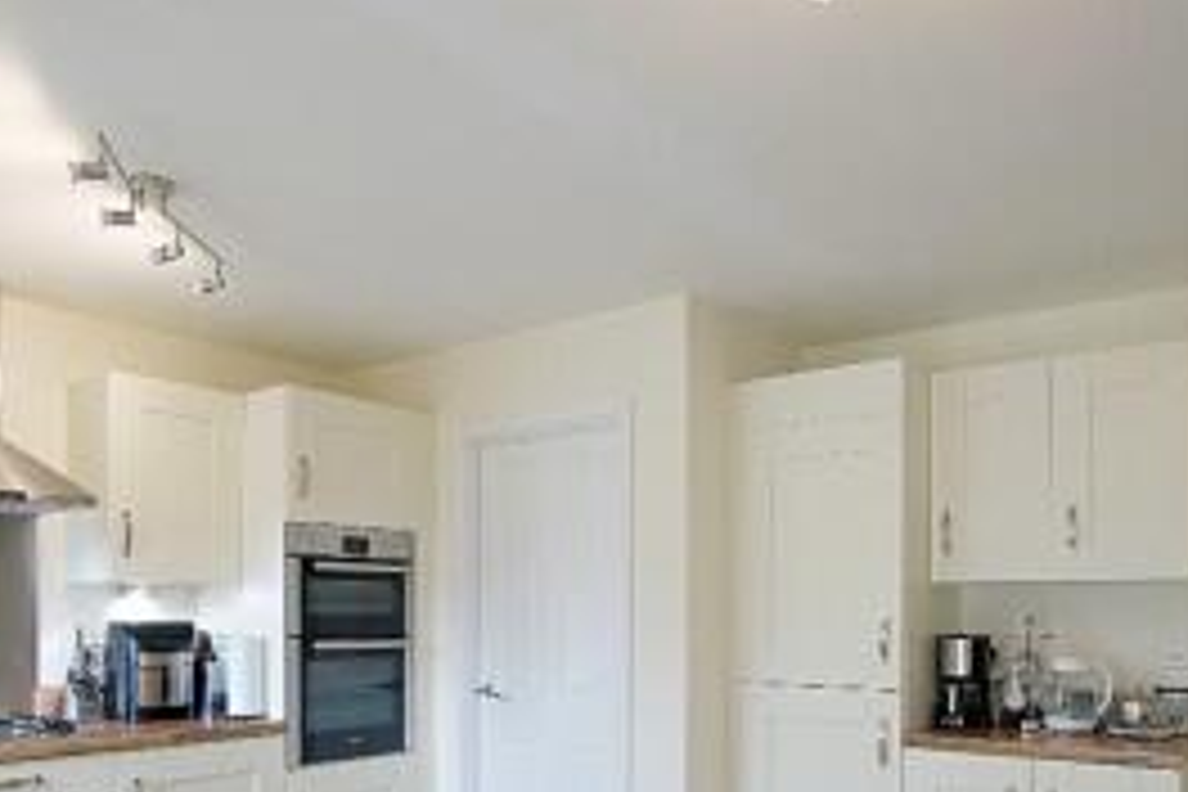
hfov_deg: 67.3
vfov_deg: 45.7
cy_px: 623
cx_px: 634
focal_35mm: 27
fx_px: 891
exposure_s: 1/160
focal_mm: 10
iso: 500
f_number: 4
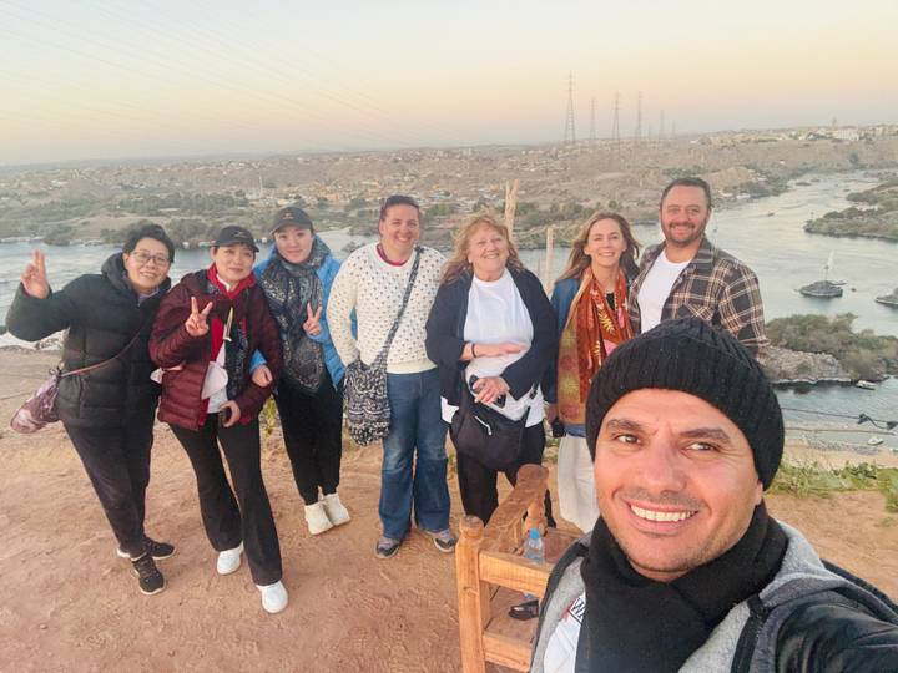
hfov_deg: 73.9
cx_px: 449
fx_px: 597
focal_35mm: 23
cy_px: 336
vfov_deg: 58.9
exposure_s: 1/74
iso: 80
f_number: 1.9
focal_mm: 2.69
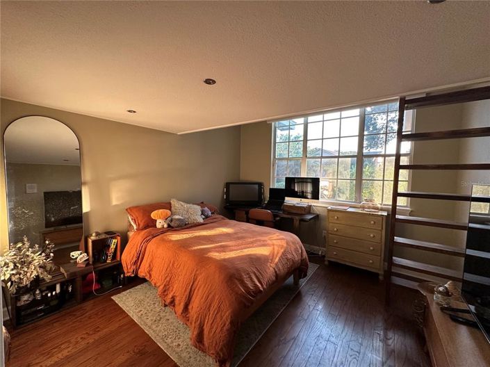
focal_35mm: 14
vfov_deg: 85.6
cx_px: 245
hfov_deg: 102.1
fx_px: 198
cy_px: 184
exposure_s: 1/99
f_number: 2.2
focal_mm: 2.22
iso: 200
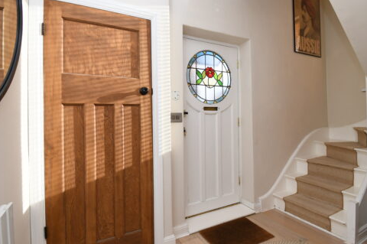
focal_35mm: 18
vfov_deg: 67.2
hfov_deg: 90.0
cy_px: 115
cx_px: 187
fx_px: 183
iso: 560
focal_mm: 10
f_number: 7.1
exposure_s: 1/200
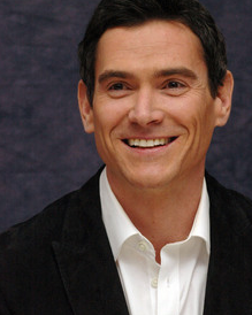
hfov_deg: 7.2
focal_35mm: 216
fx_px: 2012
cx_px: 150
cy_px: 171
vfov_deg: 9.0
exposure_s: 1/320
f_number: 8
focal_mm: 105
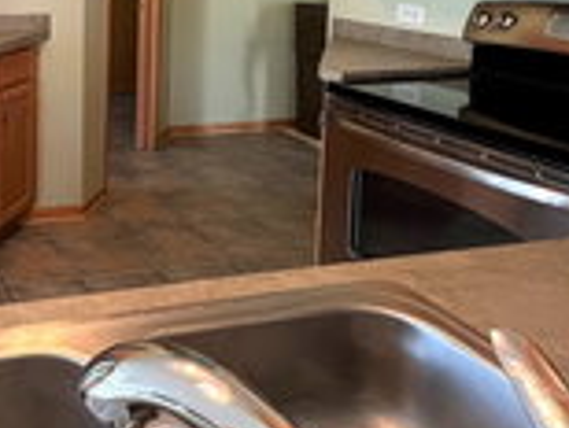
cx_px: -42
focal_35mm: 36
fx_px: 593
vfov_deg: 35.0
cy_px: -26
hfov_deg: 41.8
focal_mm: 1.57
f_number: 1.8
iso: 320
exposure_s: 1/60
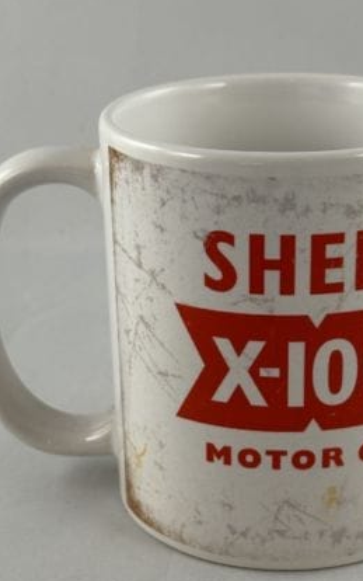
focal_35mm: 82
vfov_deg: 25.2
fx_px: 1297
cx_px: 259
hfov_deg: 15.9
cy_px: 316
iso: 50
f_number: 1.78
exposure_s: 1/107
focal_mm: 6.86
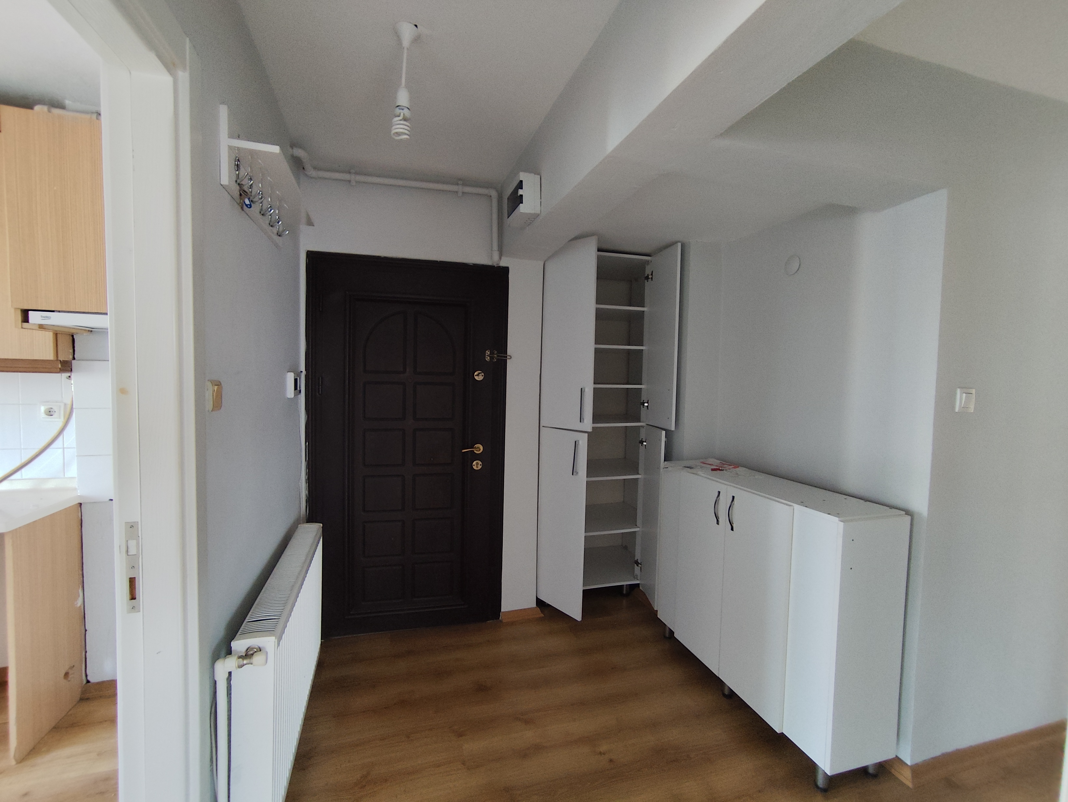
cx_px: 534
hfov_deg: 94.5
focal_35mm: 16
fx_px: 494
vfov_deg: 78.2
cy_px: 401
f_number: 2.2
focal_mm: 1.65
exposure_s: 1/50
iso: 250
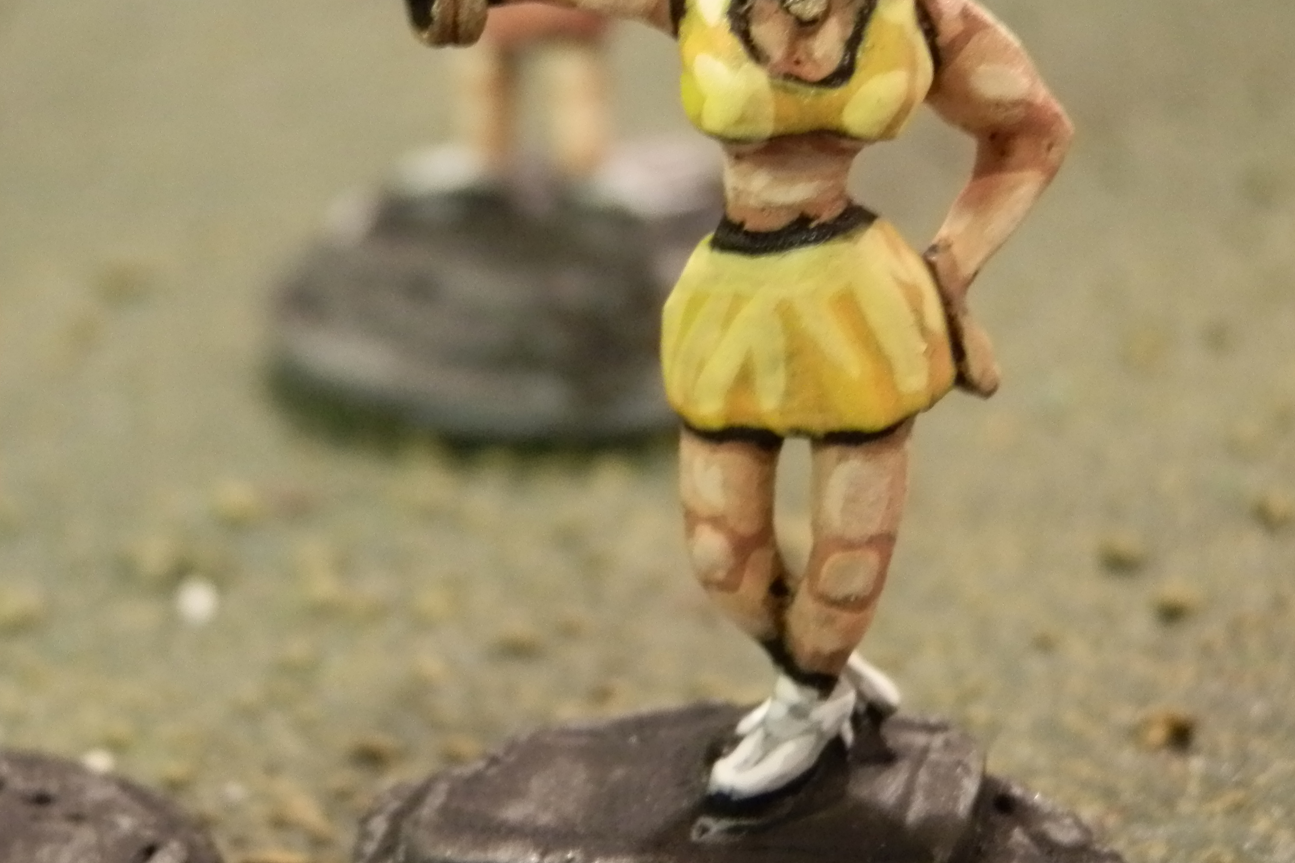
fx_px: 3237
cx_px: 469
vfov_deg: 15.2
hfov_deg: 22.6
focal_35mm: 90
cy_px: 311
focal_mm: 10.99
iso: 400
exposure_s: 1/8
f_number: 3.7
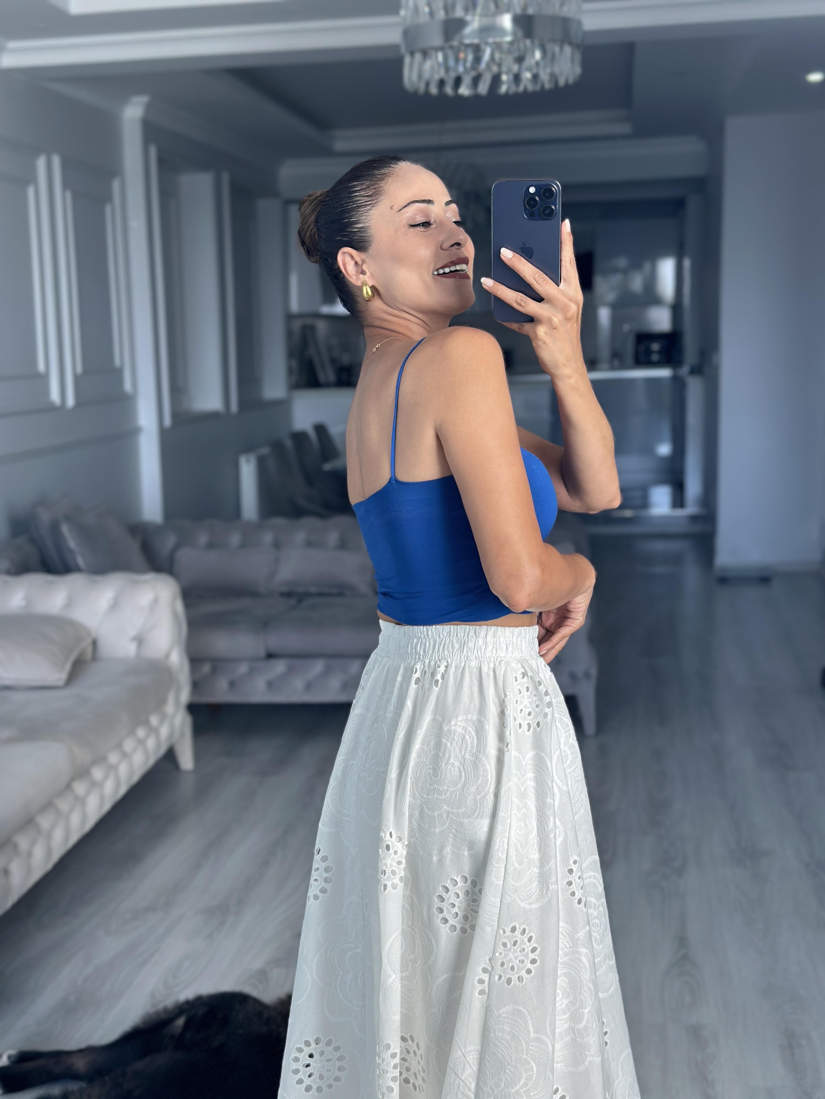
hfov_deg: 30.3
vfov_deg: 39.7
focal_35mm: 48
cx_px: 412
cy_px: 550
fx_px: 1525
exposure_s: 1/172
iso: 100
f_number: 1.78
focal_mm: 6.86
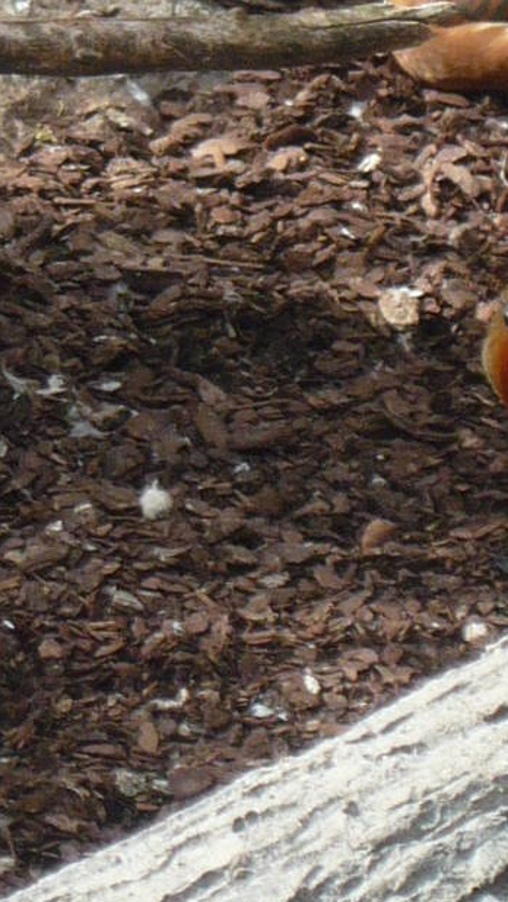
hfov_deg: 2.7
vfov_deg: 4.8
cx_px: 92
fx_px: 10791
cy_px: -165
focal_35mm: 451
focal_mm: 16.5
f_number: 5.1
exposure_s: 1/125
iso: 100
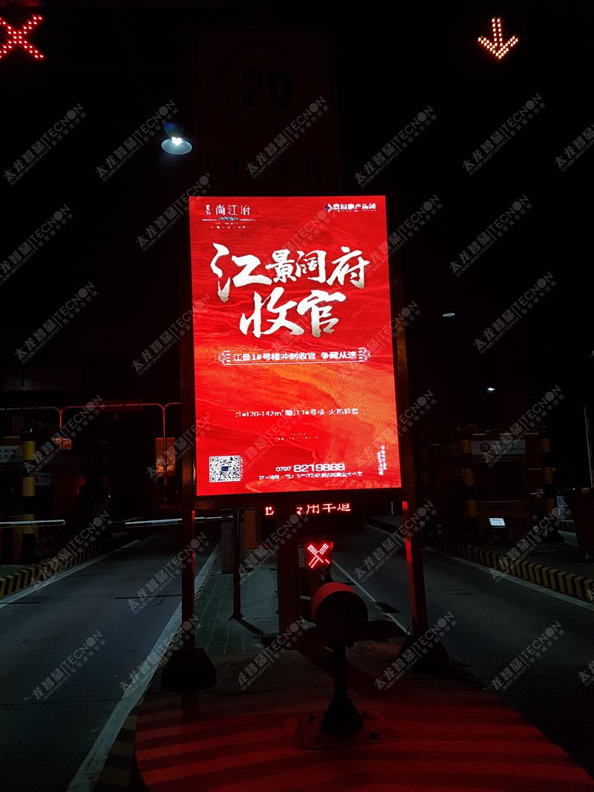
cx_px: 297
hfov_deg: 53.1
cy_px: 396
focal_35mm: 26
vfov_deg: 67.3
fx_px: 595
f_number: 1.7
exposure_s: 1/60
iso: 100
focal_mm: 4.2
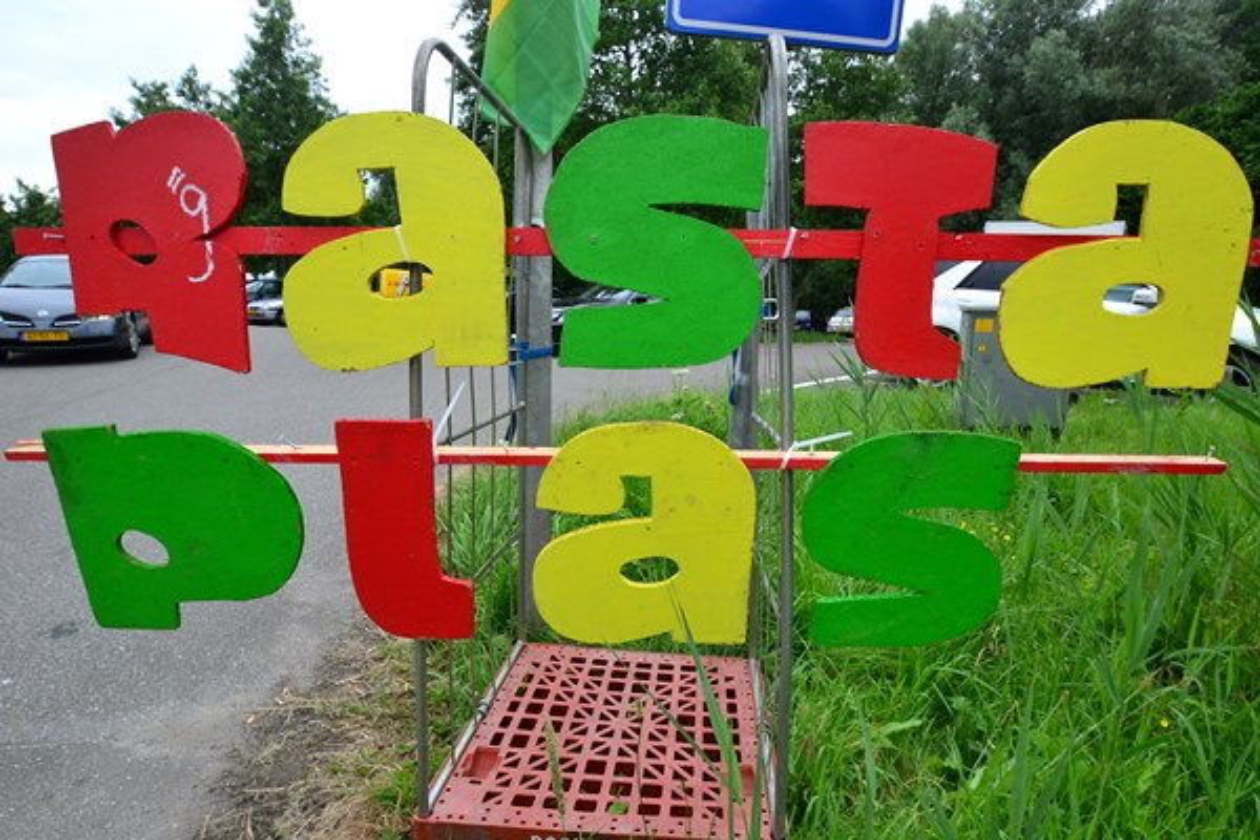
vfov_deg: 63.2
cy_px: 420
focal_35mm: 20
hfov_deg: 85.4
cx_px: 630
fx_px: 682
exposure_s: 1/500
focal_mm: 13
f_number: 11
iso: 800
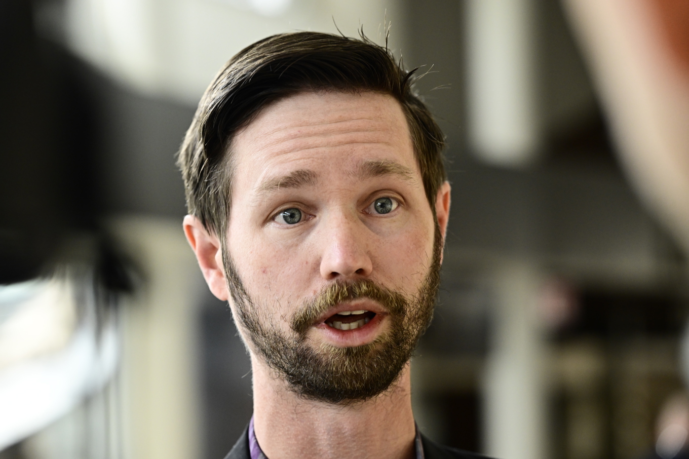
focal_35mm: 115
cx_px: 344
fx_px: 2200
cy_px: 230
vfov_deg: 11.9
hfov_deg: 17.8
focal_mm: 115
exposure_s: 1/250
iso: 2000
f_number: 4
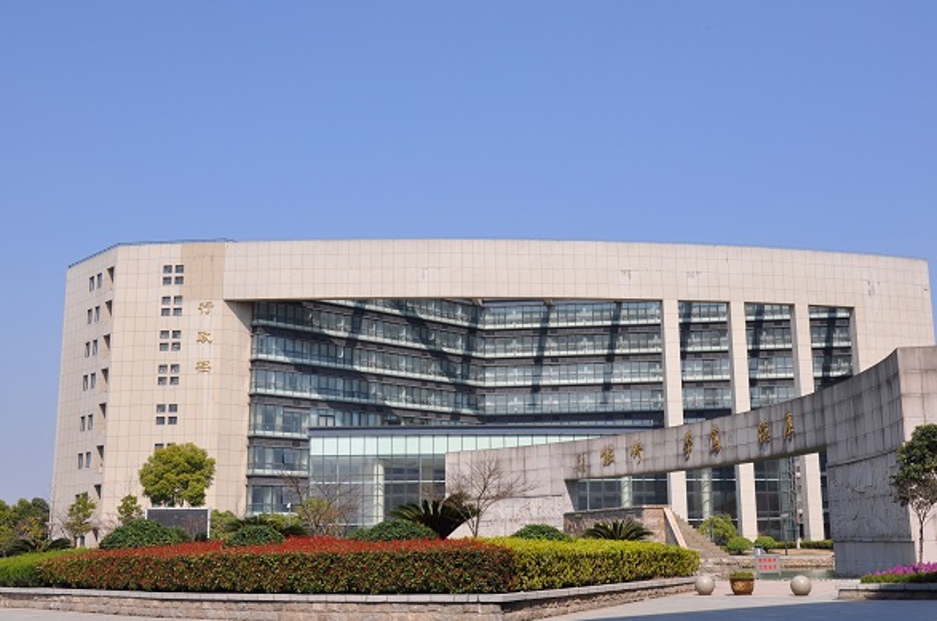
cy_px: 325
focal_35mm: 41
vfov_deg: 32.5
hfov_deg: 47.5
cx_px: 500
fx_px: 1065
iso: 250
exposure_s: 1/400
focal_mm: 24
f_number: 10
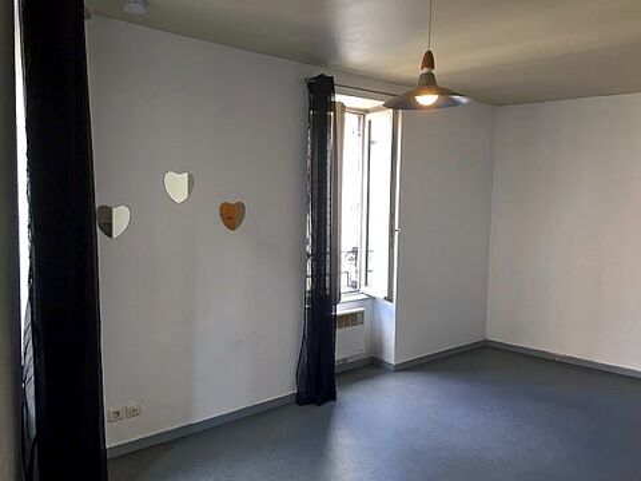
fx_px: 537
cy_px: 240
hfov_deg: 61.7
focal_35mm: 29
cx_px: 320
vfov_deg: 48.2
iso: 80
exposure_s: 1/30
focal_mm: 4.15
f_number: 2.2
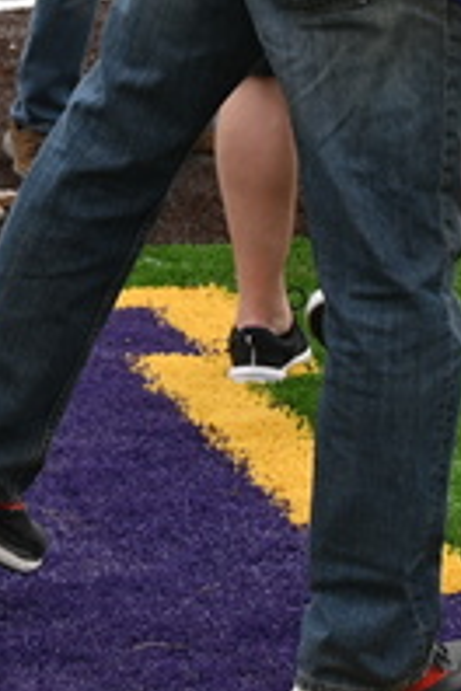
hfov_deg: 7.6
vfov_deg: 11.1
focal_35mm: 181
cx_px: 80
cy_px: -159
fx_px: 3476
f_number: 6.3
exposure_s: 1/320
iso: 100
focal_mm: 35
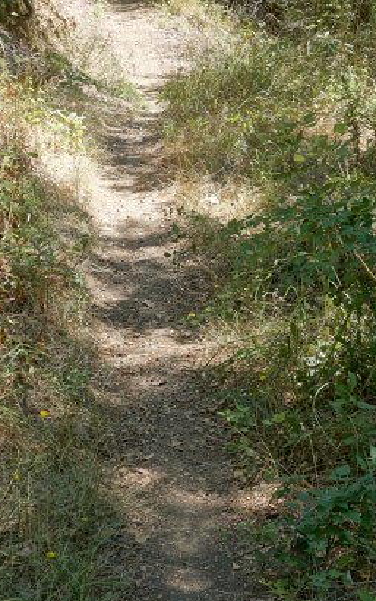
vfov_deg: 21.0
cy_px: 246
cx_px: 151
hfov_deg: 13.2
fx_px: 1623
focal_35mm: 99
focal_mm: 26
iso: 100
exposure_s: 1/80
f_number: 5.6
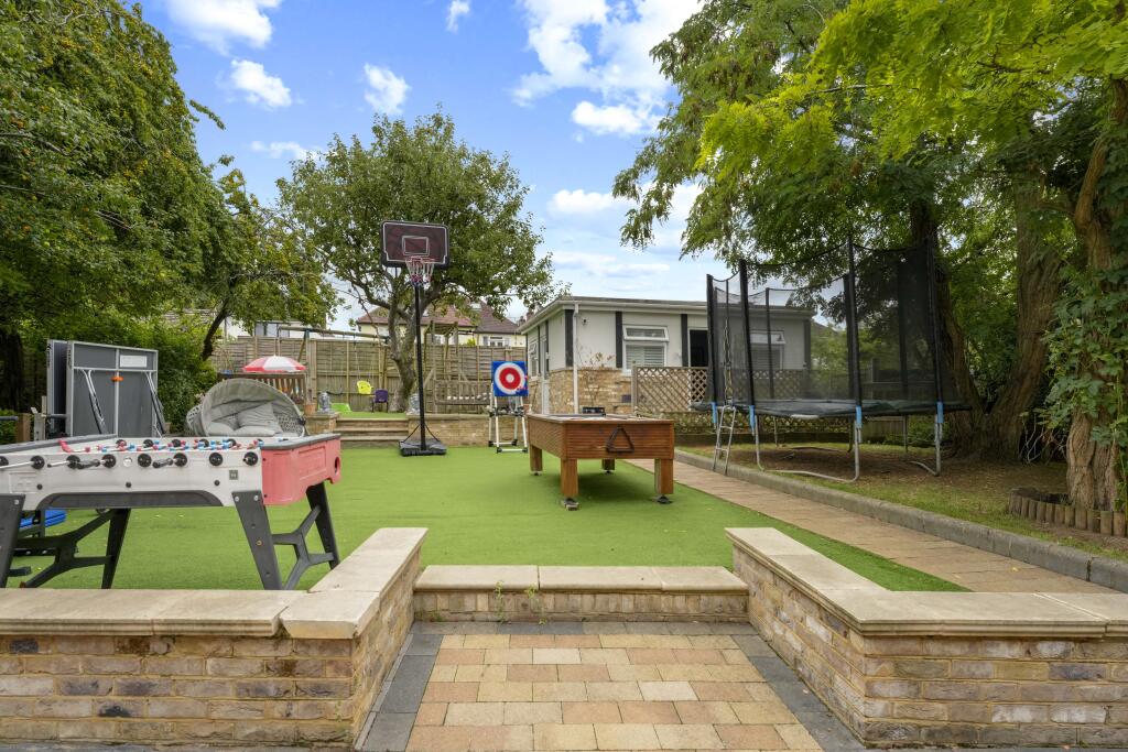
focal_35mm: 17
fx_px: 536
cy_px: 376
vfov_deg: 70.1
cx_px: 564
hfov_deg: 92.9
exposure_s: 1/500
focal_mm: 17.1
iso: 1250
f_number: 7.1
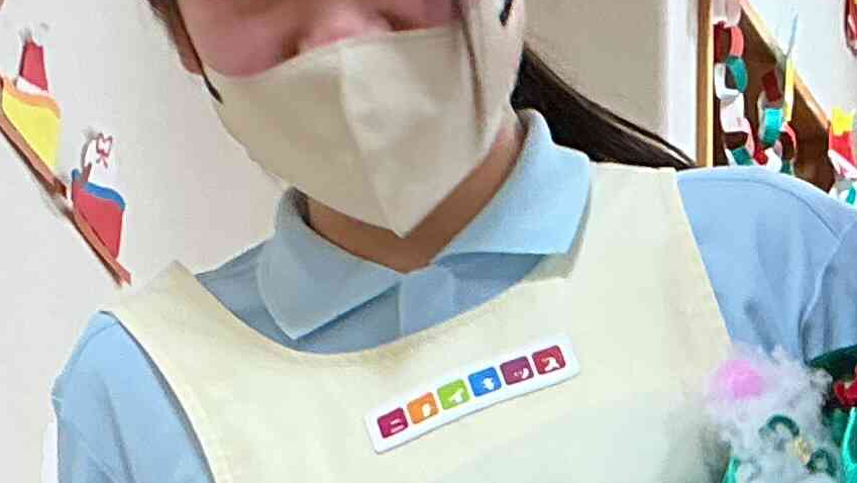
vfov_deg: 7.7
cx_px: 459
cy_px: 1047
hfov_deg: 14.3
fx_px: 3409
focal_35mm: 150
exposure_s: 1/60
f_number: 1.8
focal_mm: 3
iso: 40
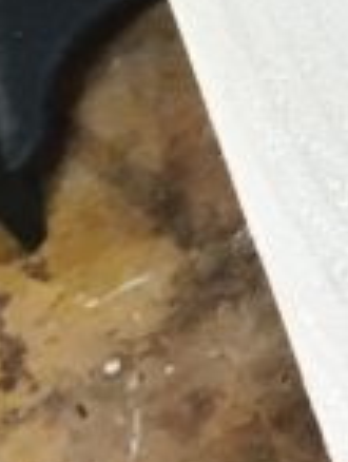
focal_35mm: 203
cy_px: 383
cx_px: 1035
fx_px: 2713
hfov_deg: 6.7
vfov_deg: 9.7
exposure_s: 1/30
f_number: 2.2
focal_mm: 4.15
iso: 32
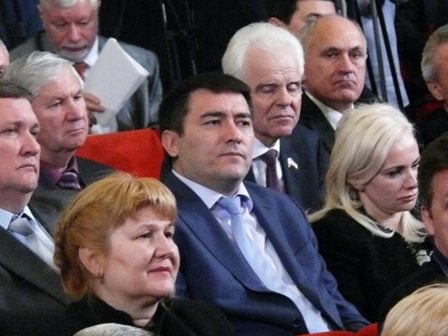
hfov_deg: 2.7
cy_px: 168
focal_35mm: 726
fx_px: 9391
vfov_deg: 2.0
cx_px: 257
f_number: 3.7
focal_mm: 88.8
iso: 800
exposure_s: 1/60
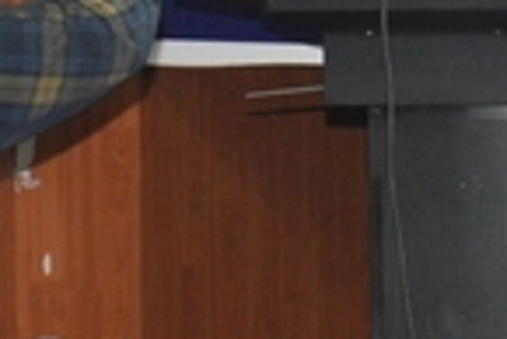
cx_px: 1150
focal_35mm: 433
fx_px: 6104
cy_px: -192
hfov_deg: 4.7
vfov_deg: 3.2
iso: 800
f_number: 4.2
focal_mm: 56
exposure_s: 1/60
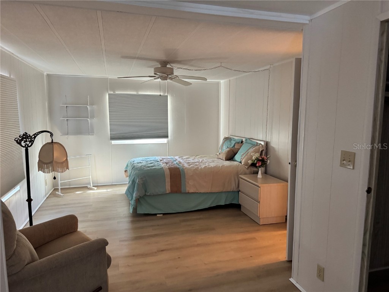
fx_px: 270
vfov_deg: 56.8
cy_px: 146
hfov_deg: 71.6
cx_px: 194
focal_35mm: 24
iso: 640
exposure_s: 1/60
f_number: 1.78
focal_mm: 6.76
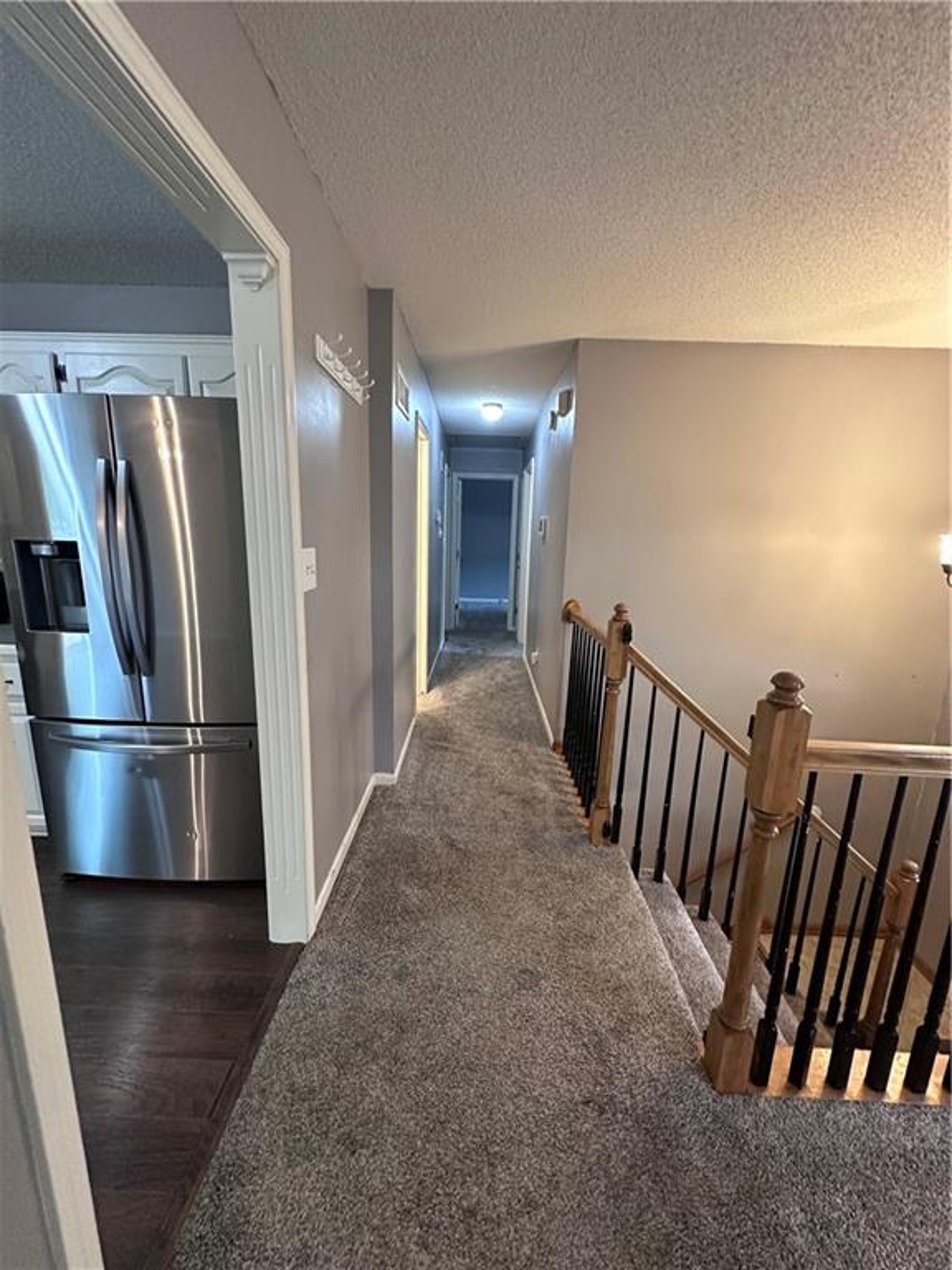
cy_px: 635
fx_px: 513
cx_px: 476
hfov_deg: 85.7
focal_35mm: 14
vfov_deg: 102.1
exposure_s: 1/60
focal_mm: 2.22
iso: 500
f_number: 2.2
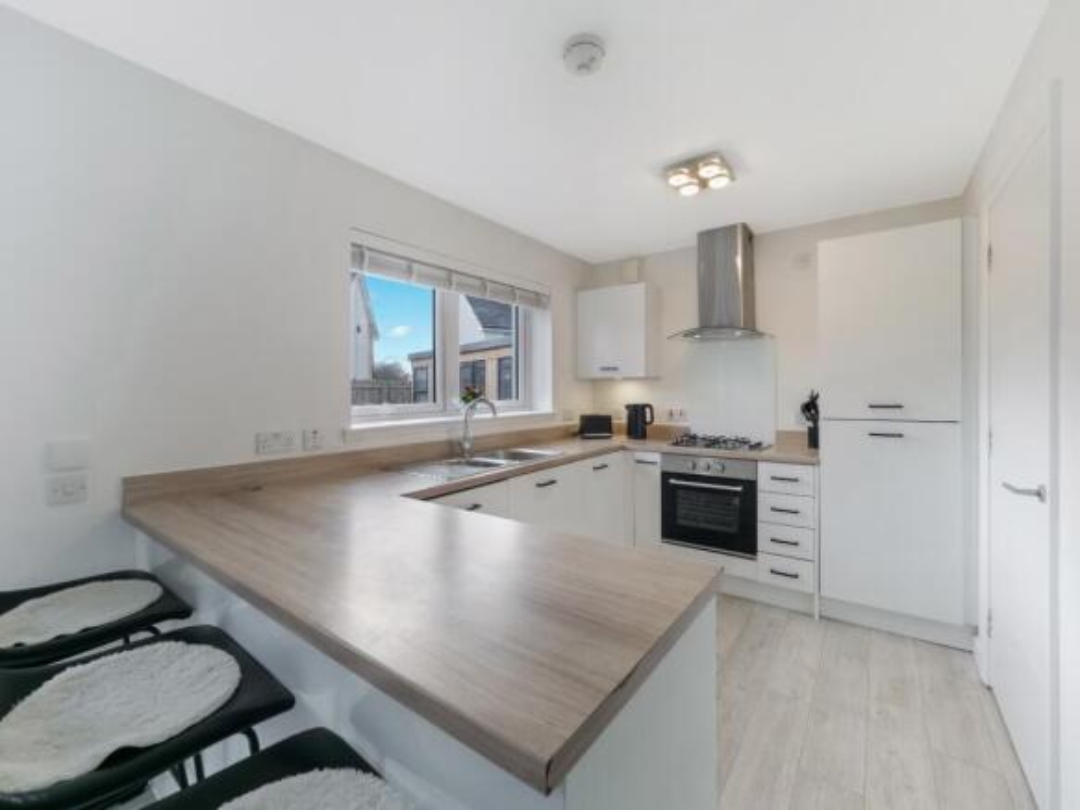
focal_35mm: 14
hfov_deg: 102.1
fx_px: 437
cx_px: 540
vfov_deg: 85.7
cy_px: 405
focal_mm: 7
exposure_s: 1/25
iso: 200
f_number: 5
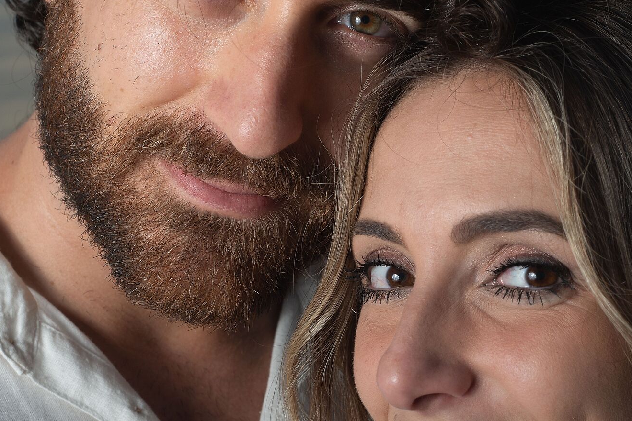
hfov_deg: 22.4
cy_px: 283
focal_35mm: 91
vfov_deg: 15.0
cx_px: 334
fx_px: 1598
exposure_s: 1/250
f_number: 10
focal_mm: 50
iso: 320
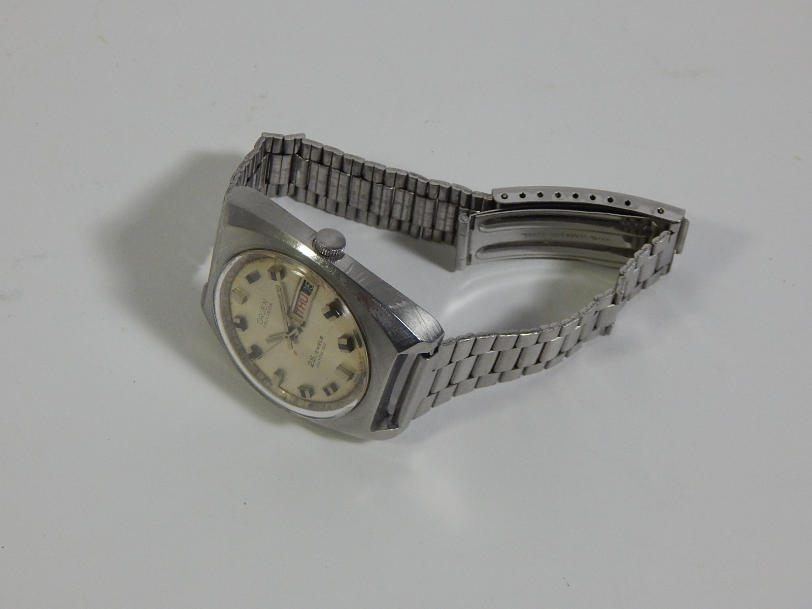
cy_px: 304
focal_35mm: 75
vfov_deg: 19.6
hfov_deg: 26.0
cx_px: 406
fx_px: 1759
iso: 400
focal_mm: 13.5
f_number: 4.2
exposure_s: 1/125
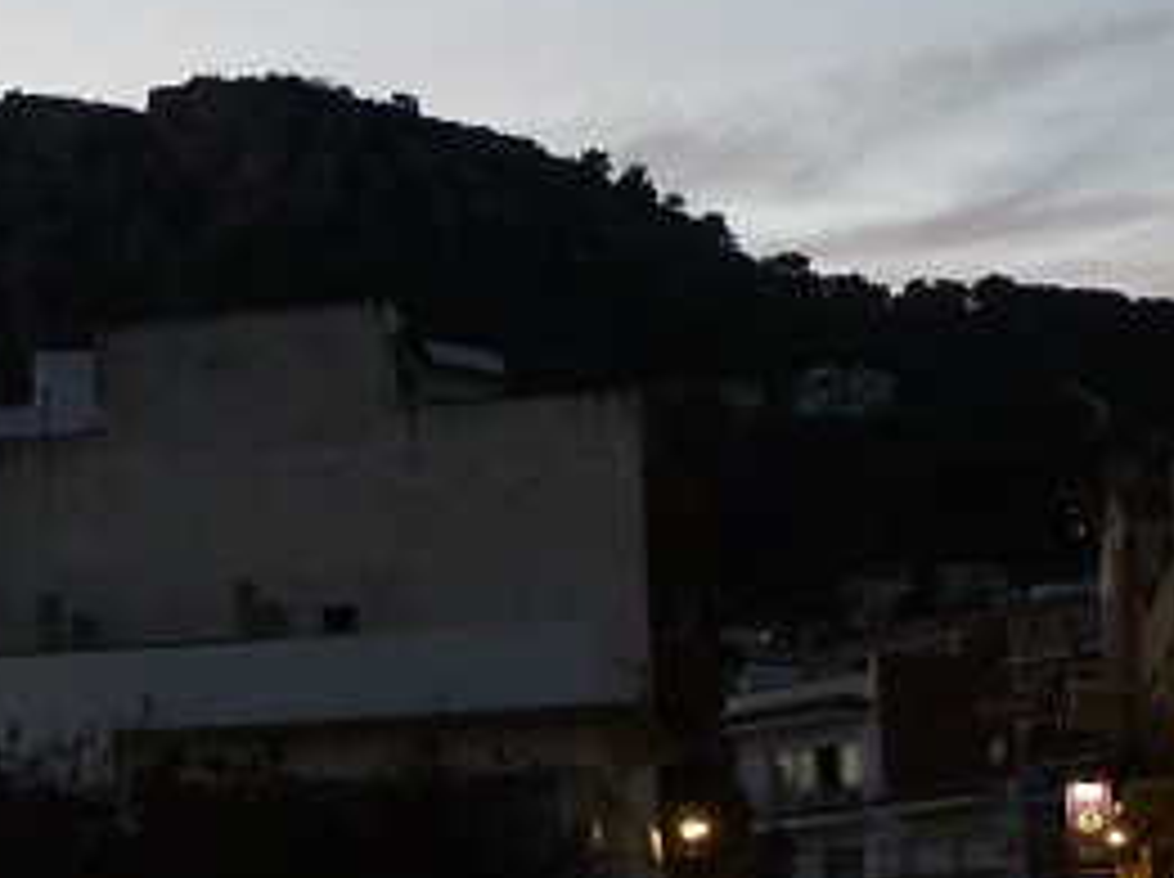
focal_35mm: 106
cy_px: 765
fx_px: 3590
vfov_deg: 13.8
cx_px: -454
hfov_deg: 17.2
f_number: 3.5
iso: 250
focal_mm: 5.7
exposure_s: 1/30
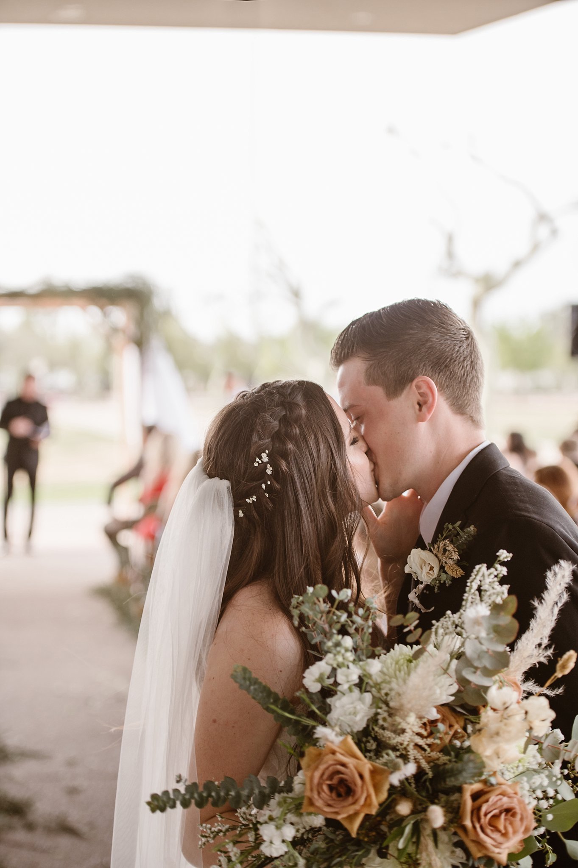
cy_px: 434
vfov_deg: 28.9
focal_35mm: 70
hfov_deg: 19.4
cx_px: 289
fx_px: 1688
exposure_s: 1/400
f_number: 2.8
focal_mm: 70
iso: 200
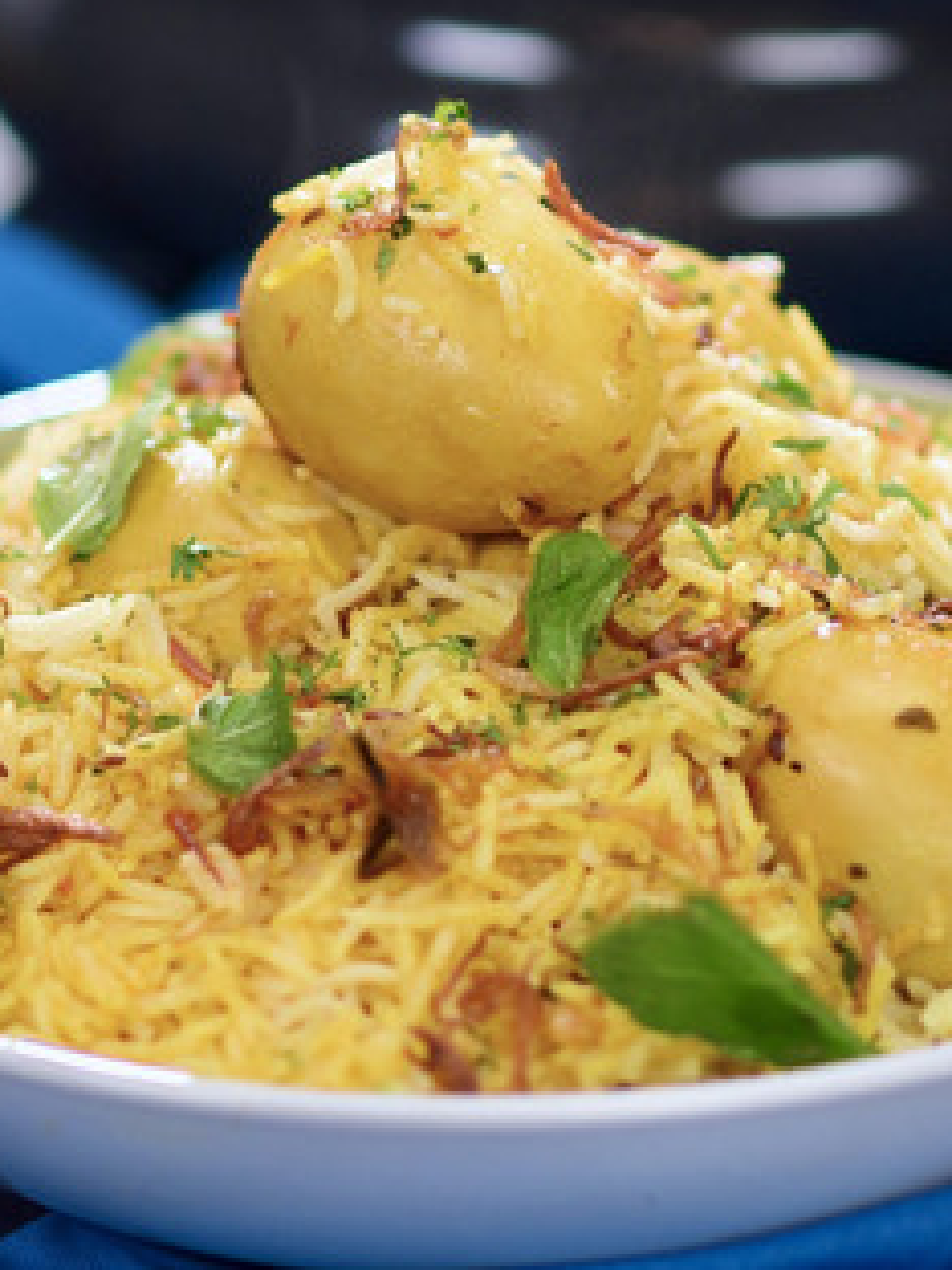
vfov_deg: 15.1
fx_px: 4804
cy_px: 627
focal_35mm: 131
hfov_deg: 11.3
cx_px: 606
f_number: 2
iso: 320
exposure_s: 1/250
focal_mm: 85
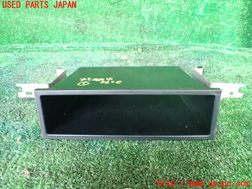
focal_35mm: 30
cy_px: 94
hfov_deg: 60.0
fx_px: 218
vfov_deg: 46.8
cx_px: 126
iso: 800
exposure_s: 1/80
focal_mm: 5.4
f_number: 2.3
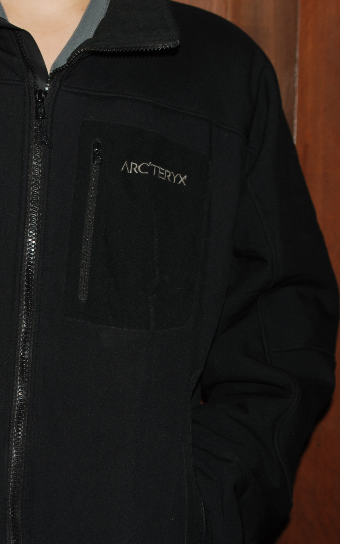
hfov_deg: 16.0
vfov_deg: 25.6
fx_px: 1197
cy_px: 270
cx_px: 38
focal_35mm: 81
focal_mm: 35
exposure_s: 1/60
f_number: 4
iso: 200
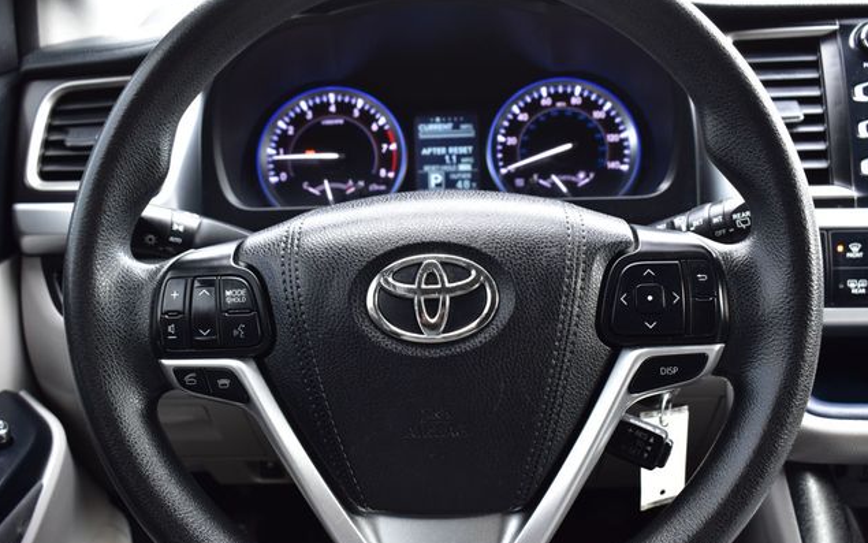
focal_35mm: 39
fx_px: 911
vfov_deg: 33.2
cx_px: 433
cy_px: 286
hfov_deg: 50.9
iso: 400
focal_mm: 25
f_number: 6.3
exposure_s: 1/15
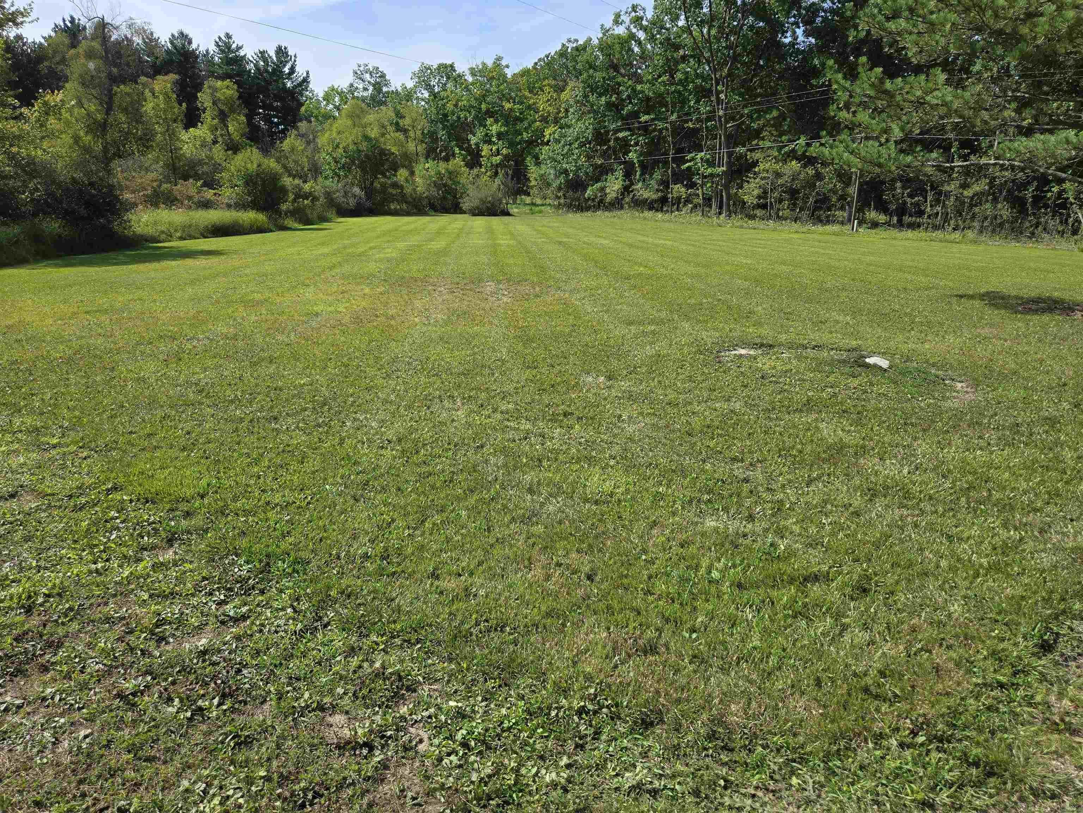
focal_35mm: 23
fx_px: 720
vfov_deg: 58.9
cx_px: 542
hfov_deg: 73.9
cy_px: 406
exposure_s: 1/2921
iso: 64
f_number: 1.8
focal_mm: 5.4
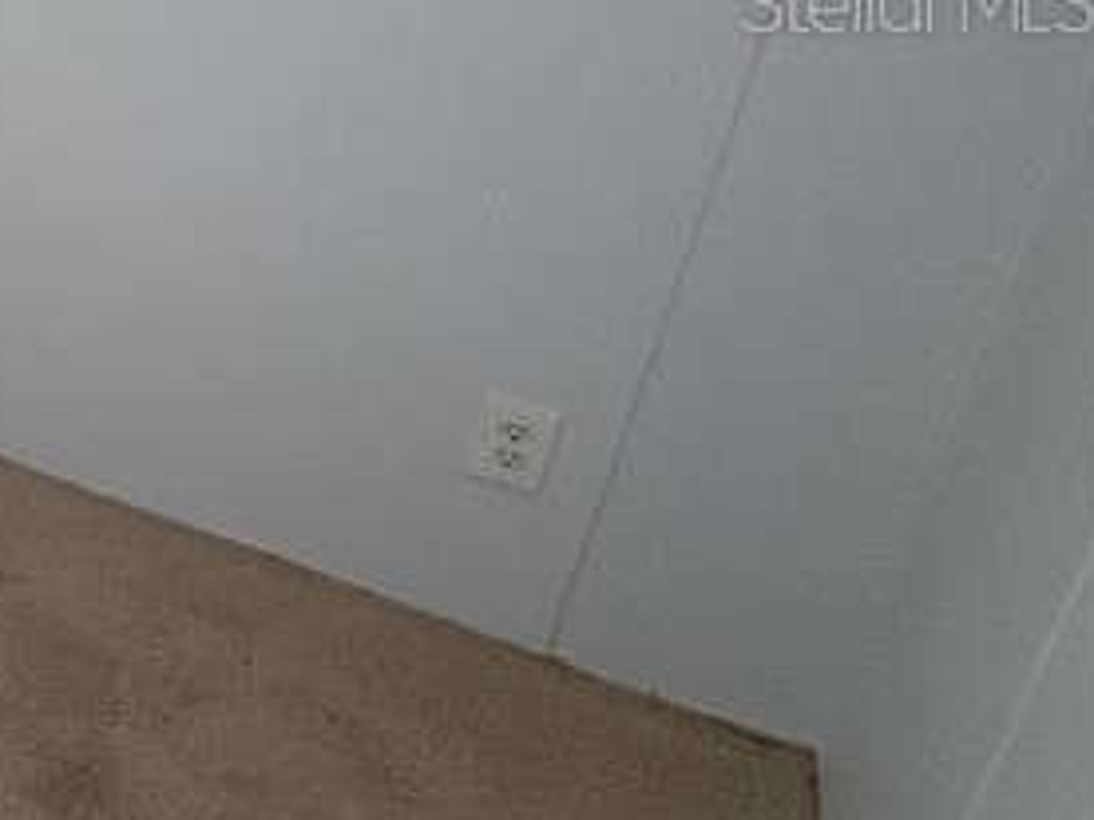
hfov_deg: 21.6
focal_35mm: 52
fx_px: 1643
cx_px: -916
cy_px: 0
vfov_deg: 26.5
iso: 125
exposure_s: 1/108
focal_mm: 2.22
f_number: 2.2
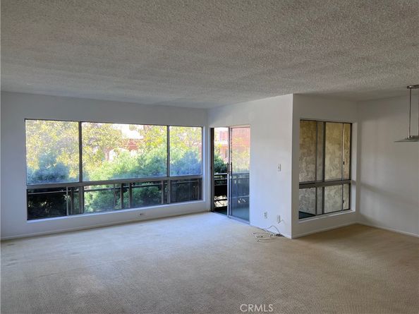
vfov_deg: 53.0
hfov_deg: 67.3
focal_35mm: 26
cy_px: 157
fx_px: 315
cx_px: 210
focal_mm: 5.7
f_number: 1.5
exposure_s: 1/164
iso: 50
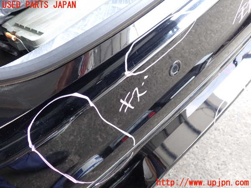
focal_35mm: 30
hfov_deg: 60.0
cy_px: 94
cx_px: 126
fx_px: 218
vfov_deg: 46.8
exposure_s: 1/50
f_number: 2.3
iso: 200
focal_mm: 5.4
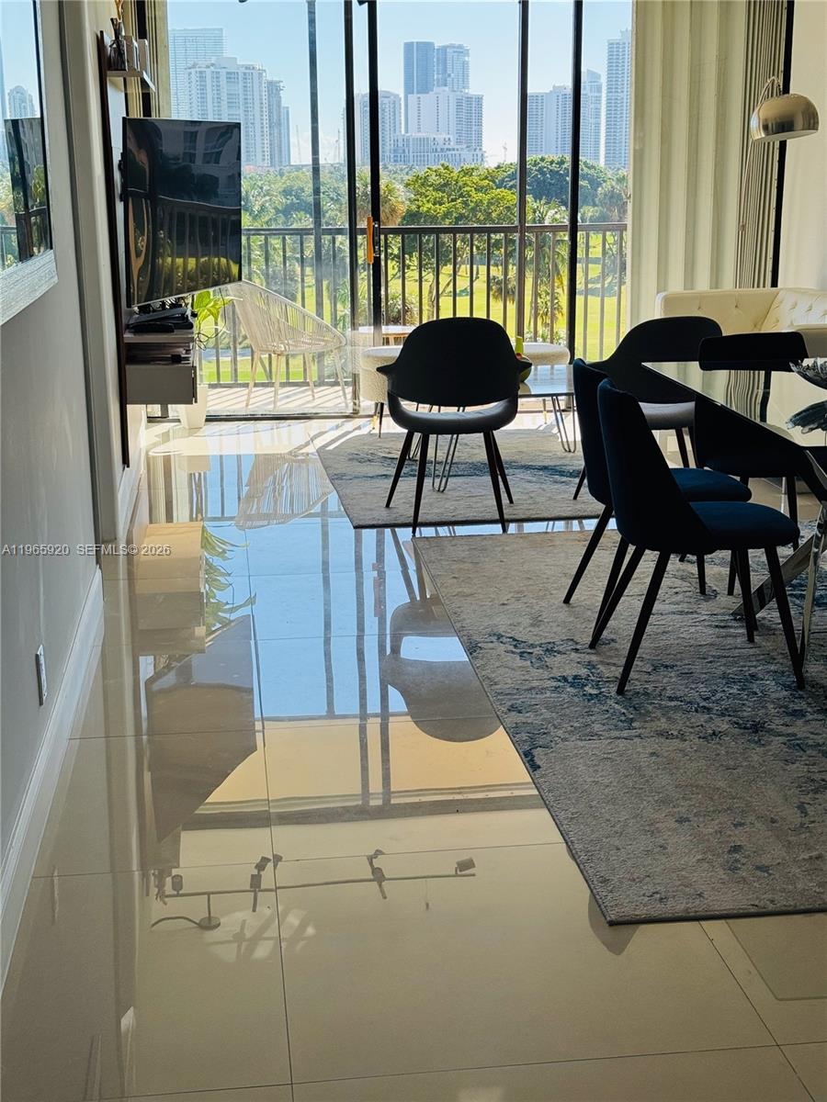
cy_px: 551
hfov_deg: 30.3
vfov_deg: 39.7
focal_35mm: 48
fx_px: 1529
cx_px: 414
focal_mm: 6.76
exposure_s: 1/1076
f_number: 1.78
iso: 64
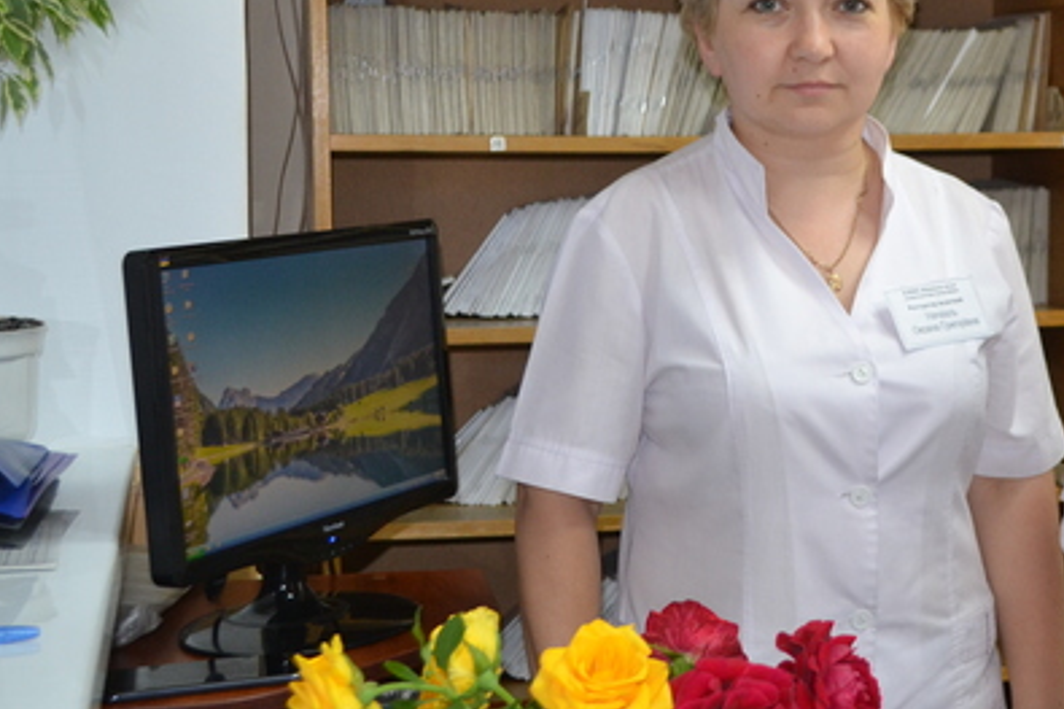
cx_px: 927
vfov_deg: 18.7
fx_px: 2157
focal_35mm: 73
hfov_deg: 26.9
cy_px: 328
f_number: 4
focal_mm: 24
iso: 800
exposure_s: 1/60
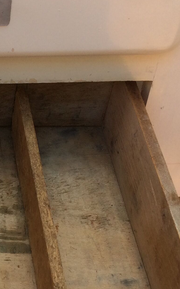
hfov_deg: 15.1
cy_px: 222
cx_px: -65
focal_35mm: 82
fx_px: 644
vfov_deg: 24.9
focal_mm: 4.15
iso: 32
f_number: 2.2
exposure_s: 1/461
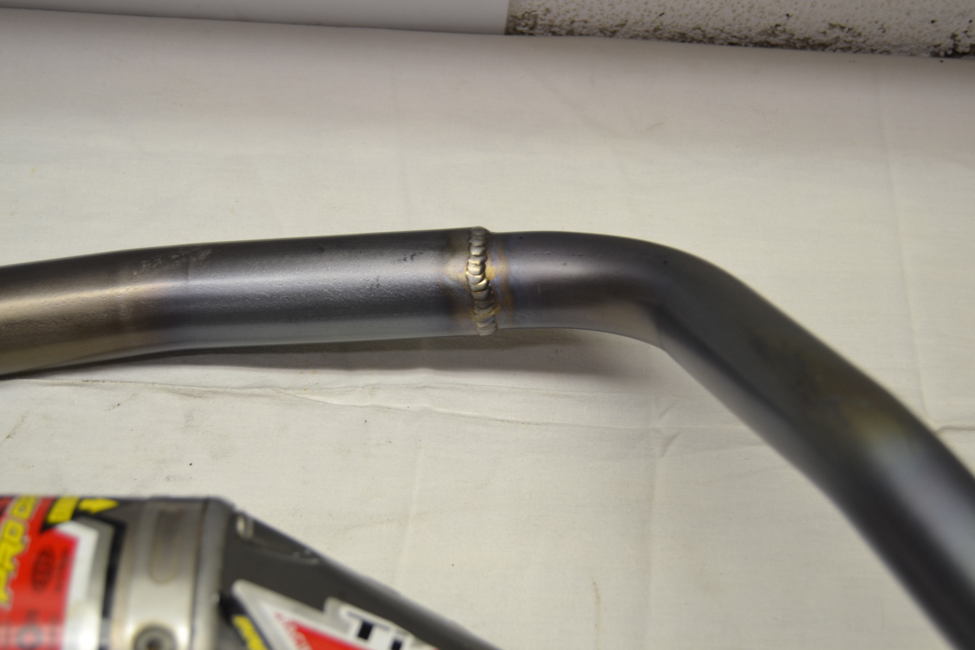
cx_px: 488
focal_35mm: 60
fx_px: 1625
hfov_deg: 33.4
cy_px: 325
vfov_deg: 22.6
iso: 400
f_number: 5
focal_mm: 40
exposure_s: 1/80
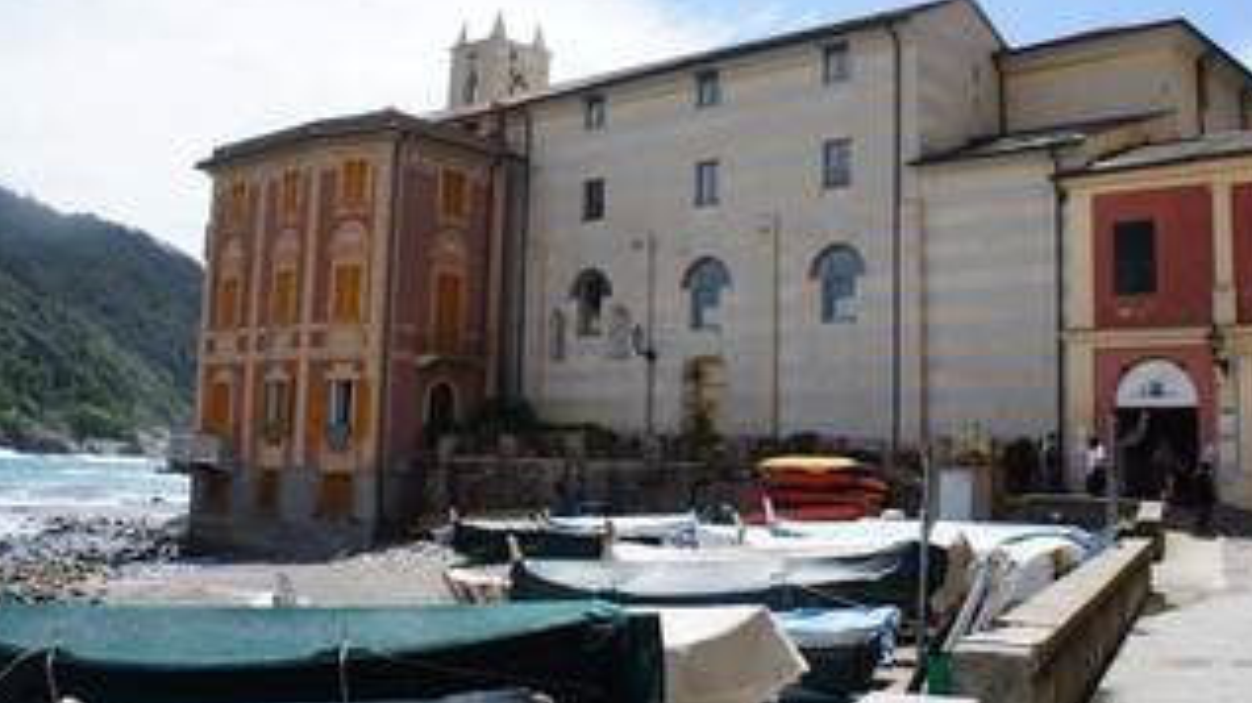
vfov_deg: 28.9
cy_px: 265
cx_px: 636
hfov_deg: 49.4
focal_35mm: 41
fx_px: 1361
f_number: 11
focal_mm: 18
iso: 200
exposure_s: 1/250
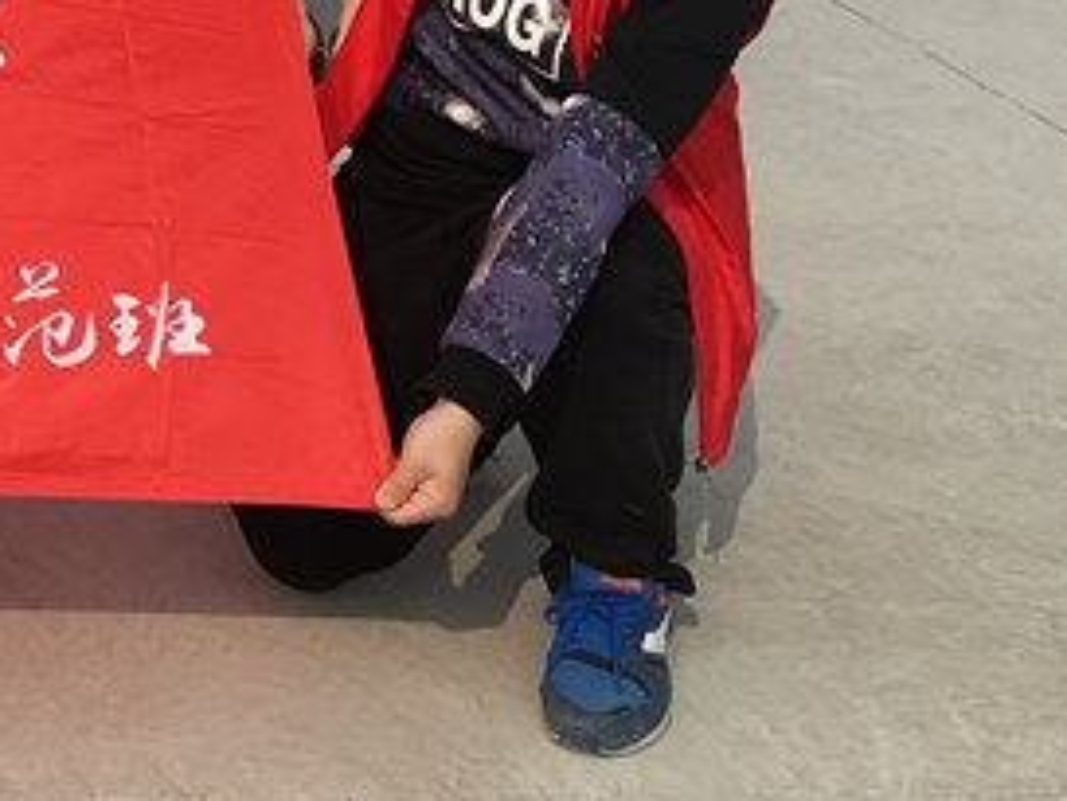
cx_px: -320
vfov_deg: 16.1
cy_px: -359
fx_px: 2621
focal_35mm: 85
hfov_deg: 20.9
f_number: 2.2
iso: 25
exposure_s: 1/1923
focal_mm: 4.15
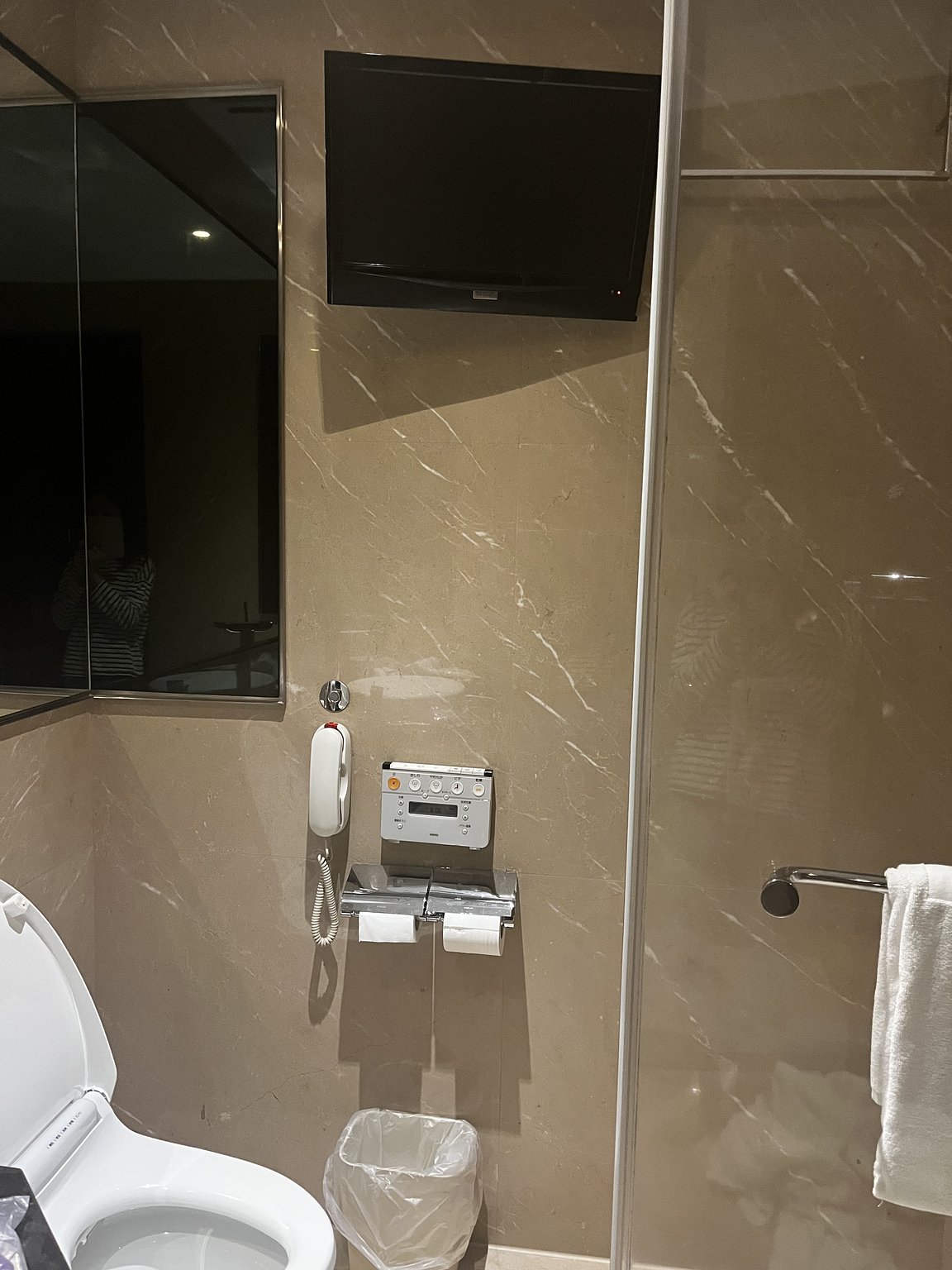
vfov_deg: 67.3
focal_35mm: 26
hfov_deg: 53.1
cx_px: 476
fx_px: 953
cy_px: 635
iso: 500
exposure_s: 1/51
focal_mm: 5.1
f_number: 1.6
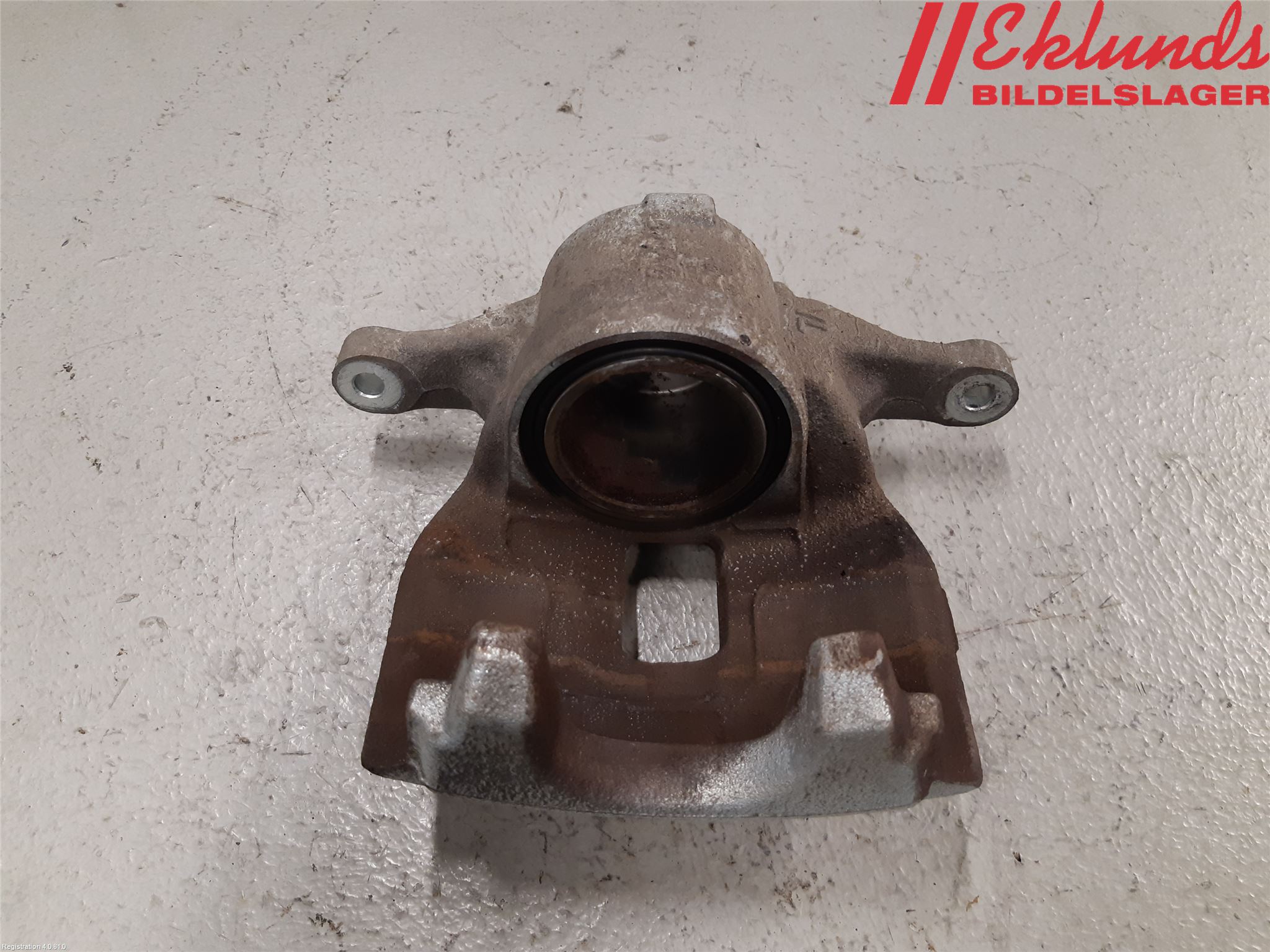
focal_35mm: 26
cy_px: 476
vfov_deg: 53.1
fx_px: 954
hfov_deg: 67.3
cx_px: 635
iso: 125
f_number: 1.7
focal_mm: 3.93
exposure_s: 1/50
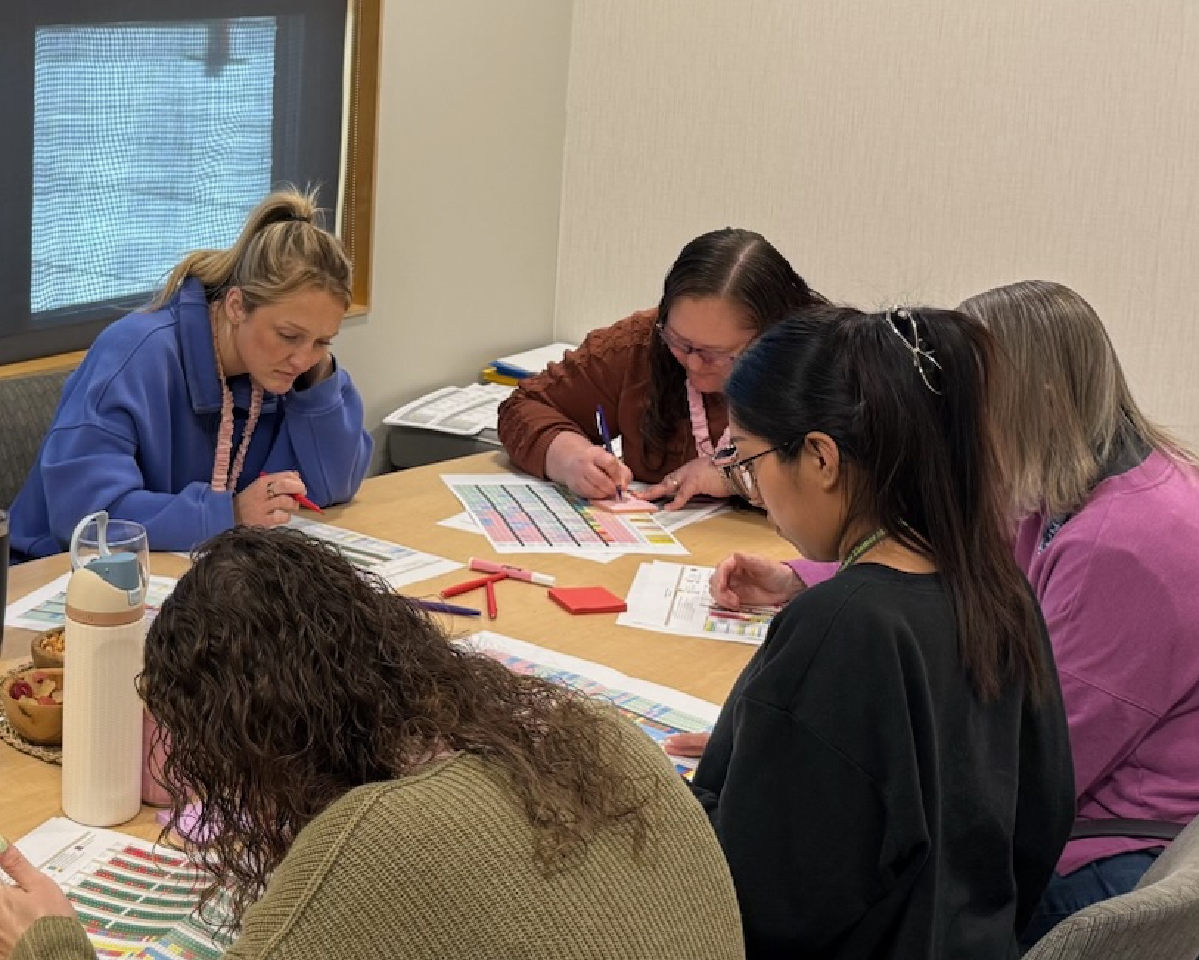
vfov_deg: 25.5
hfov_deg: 30.7
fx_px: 2094
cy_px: 254
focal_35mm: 59
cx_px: 143
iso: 100
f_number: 1.78
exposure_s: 1/120
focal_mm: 6.76
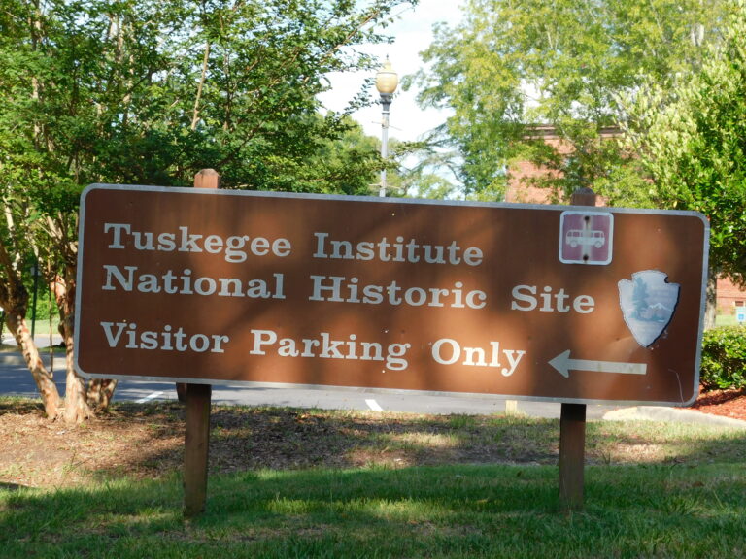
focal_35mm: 71
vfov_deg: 20.7
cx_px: 373
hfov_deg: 27.4
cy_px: 280
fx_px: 1530
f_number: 4.3
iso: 125
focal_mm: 12.6
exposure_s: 1/320
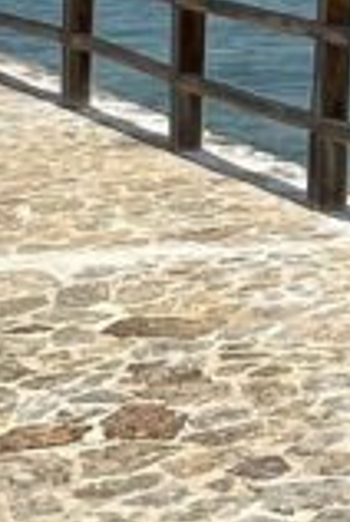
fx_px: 1858
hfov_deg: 8.4
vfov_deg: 15.3
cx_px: 1172
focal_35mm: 128
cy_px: -130
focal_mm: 1.57
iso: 40
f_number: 1.8
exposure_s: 1/3650
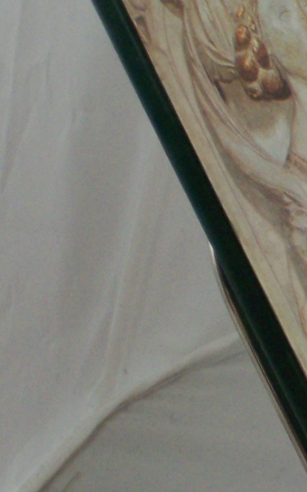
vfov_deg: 6.4
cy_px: 240
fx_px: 4390
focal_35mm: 328
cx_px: 554
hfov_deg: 4.0
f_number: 4.6
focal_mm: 16.8
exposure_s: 1/80
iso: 160
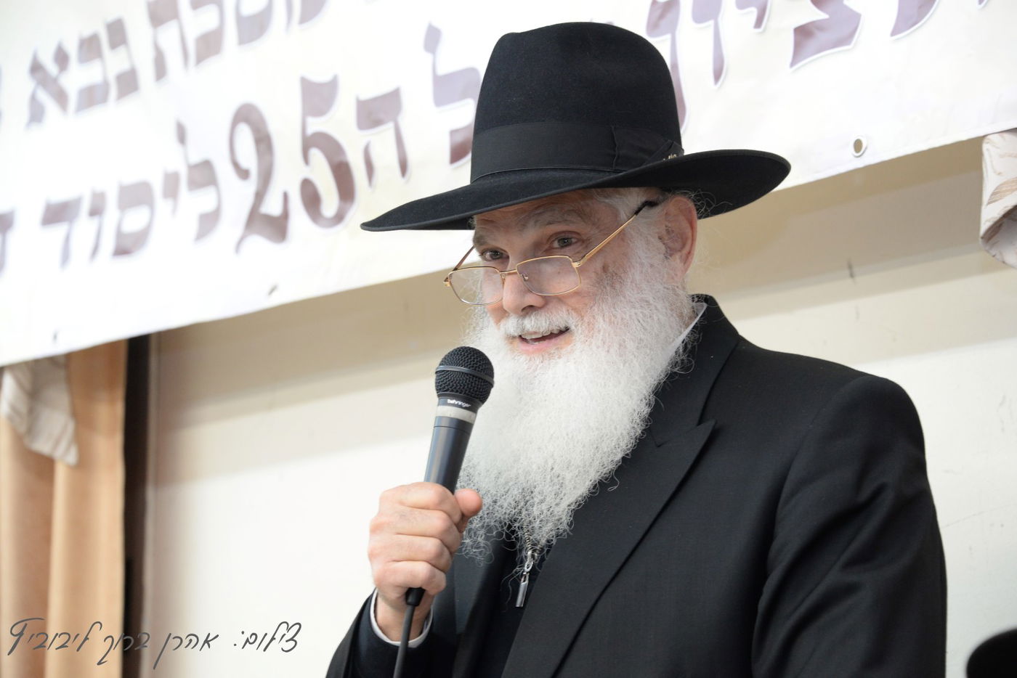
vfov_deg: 11.2
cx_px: 508
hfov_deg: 16.8
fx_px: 3447
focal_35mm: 122
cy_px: 339
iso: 2000
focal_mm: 122
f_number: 6.3
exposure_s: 1/60
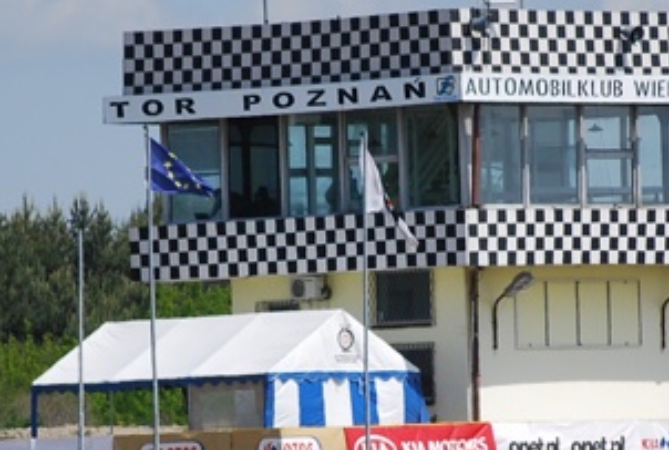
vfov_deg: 2.2
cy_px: 357
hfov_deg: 3.2
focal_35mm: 638
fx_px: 11878
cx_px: 370
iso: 140
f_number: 5
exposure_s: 1/1000
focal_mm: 135
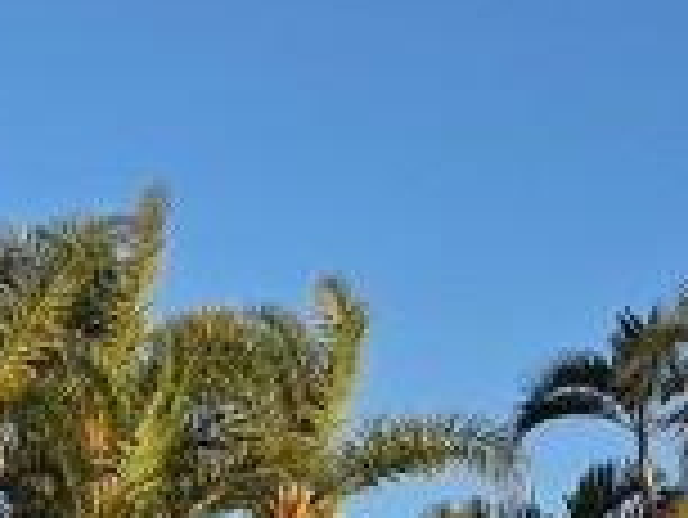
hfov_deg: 11.8
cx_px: -567
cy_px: 1279
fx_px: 3063
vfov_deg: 8.7
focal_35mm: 154
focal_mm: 6.3
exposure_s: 1/553
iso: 12
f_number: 1.7
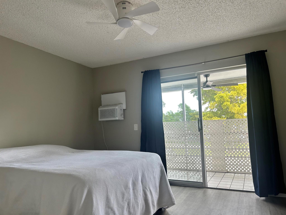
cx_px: 143
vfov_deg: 53.1
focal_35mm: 26
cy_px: 108
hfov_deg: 67.3
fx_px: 215
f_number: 1.5
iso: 50
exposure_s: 1/121
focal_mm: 5.7
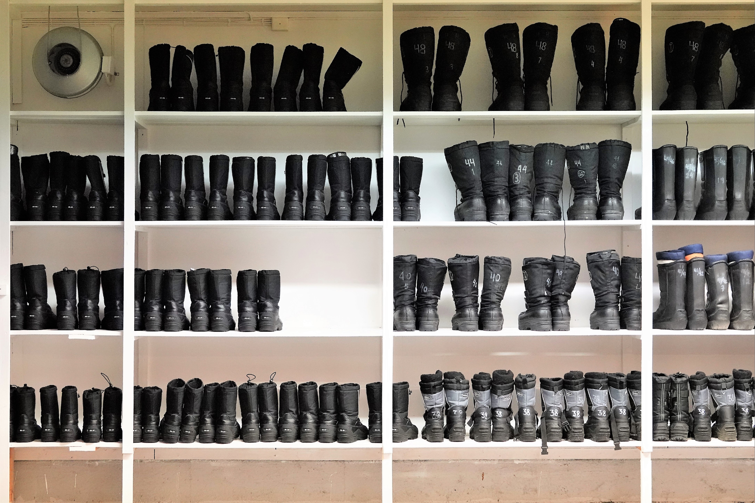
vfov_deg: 23.4
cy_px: 252
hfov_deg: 34.5
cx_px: 378
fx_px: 1216
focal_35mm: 58
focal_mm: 21.32
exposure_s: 1/250
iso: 4000
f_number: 3.5
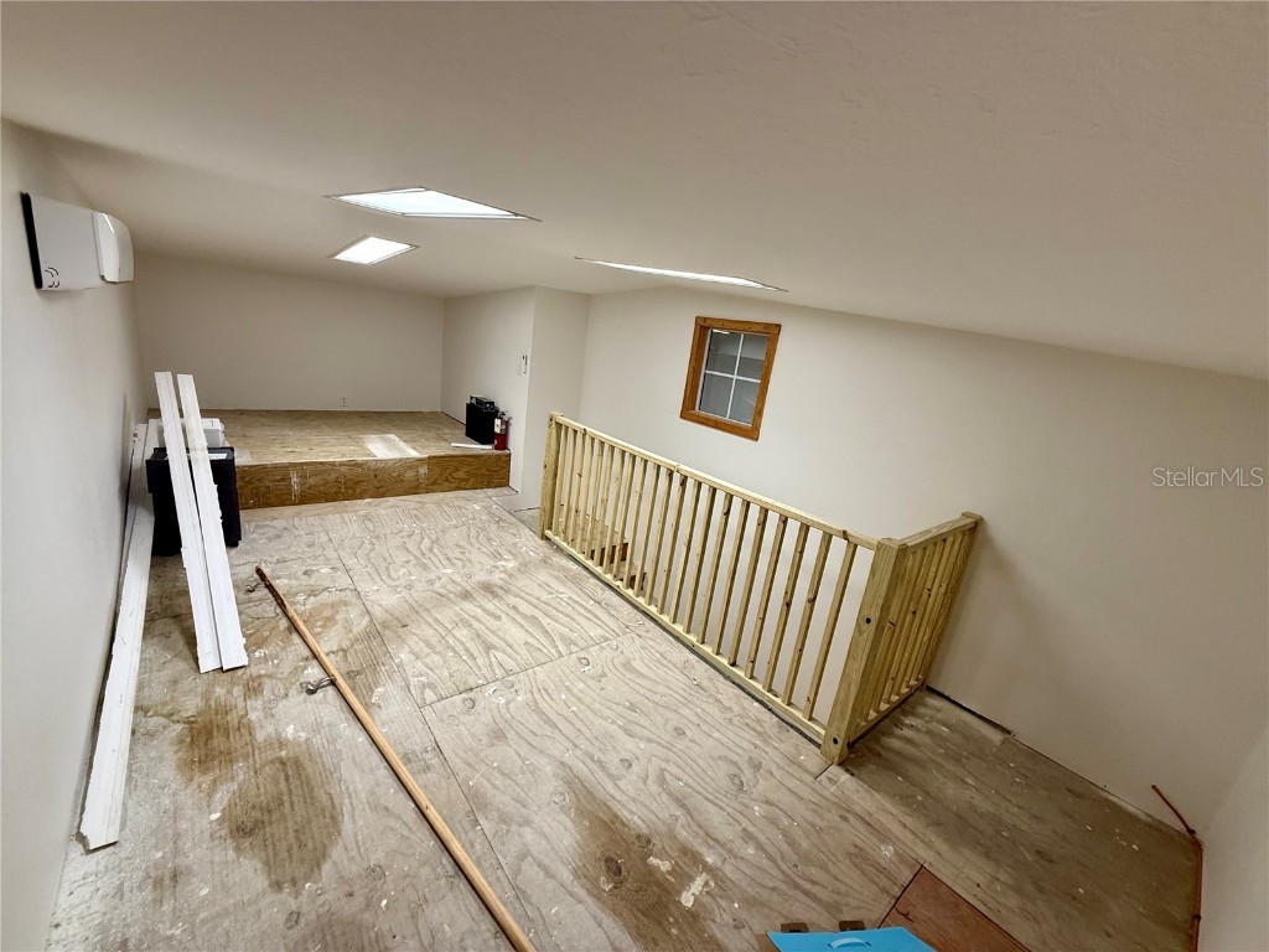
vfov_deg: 85.7
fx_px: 513
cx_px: 634
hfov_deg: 102.1
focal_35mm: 14
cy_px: 476
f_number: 2.2
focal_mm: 2.22
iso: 160
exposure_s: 1/120
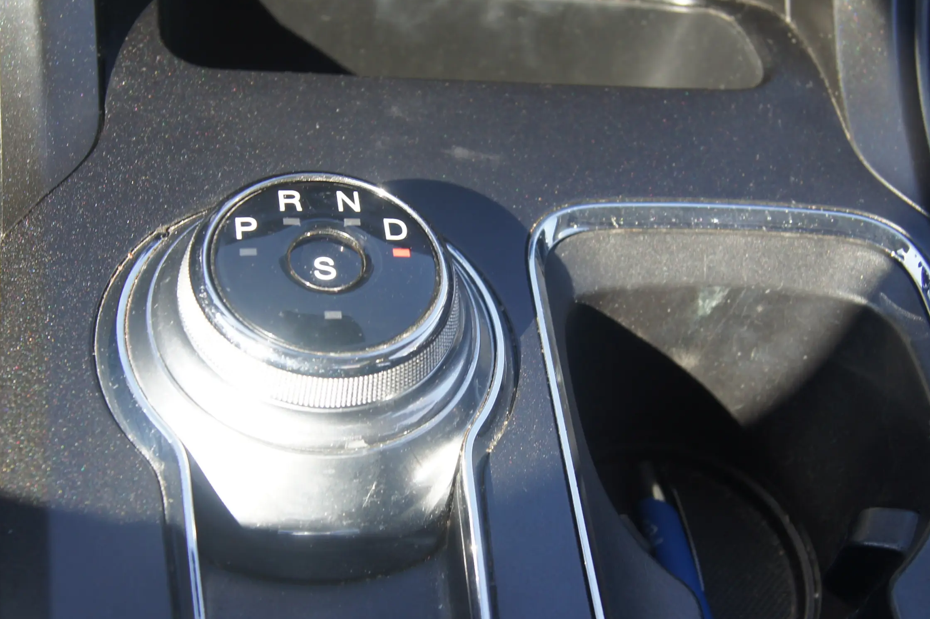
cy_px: 336
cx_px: 472
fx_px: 1730
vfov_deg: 20.3
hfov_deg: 30.1
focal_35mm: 67
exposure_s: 1/60
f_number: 5.6
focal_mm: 26
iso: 100
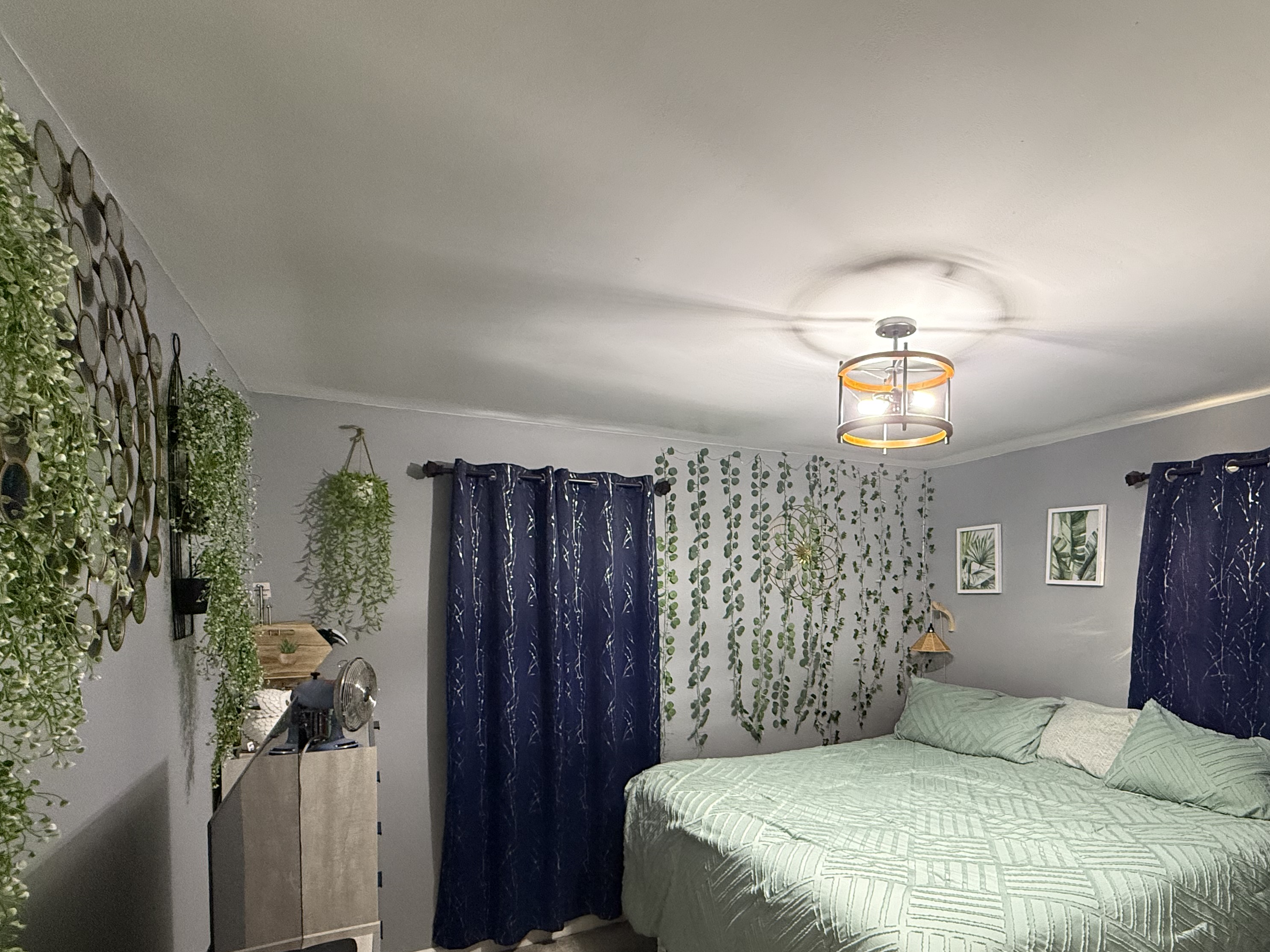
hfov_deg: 83.4
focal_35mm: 19
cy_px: 613
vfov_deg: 67.3
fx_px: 697
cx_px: 773
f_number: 2.2
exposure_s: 1/60
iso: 400
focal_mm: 2.22
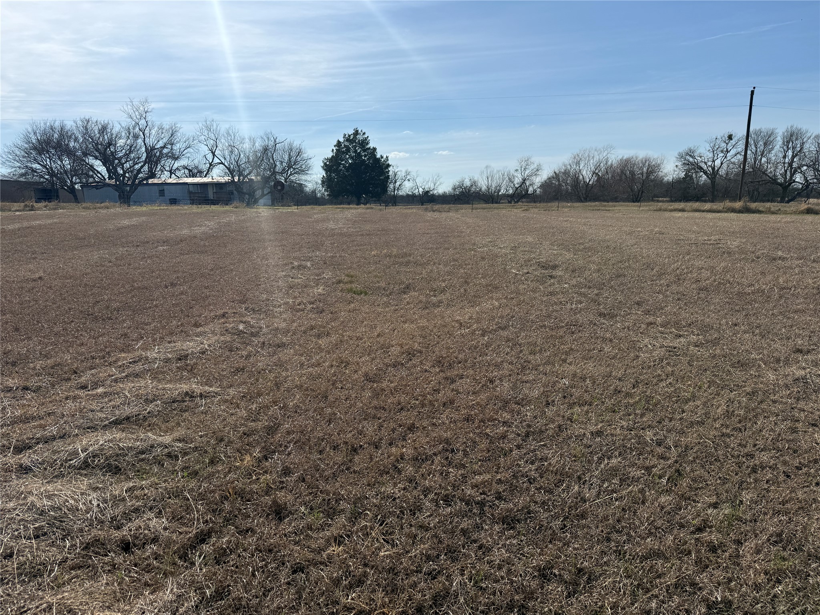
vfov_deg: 56.8
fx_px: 569
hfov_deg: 71.6
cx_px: 410
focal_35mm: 24
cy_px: 308
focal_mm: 6.76
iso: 80
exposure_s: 1/9091
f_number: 1.78
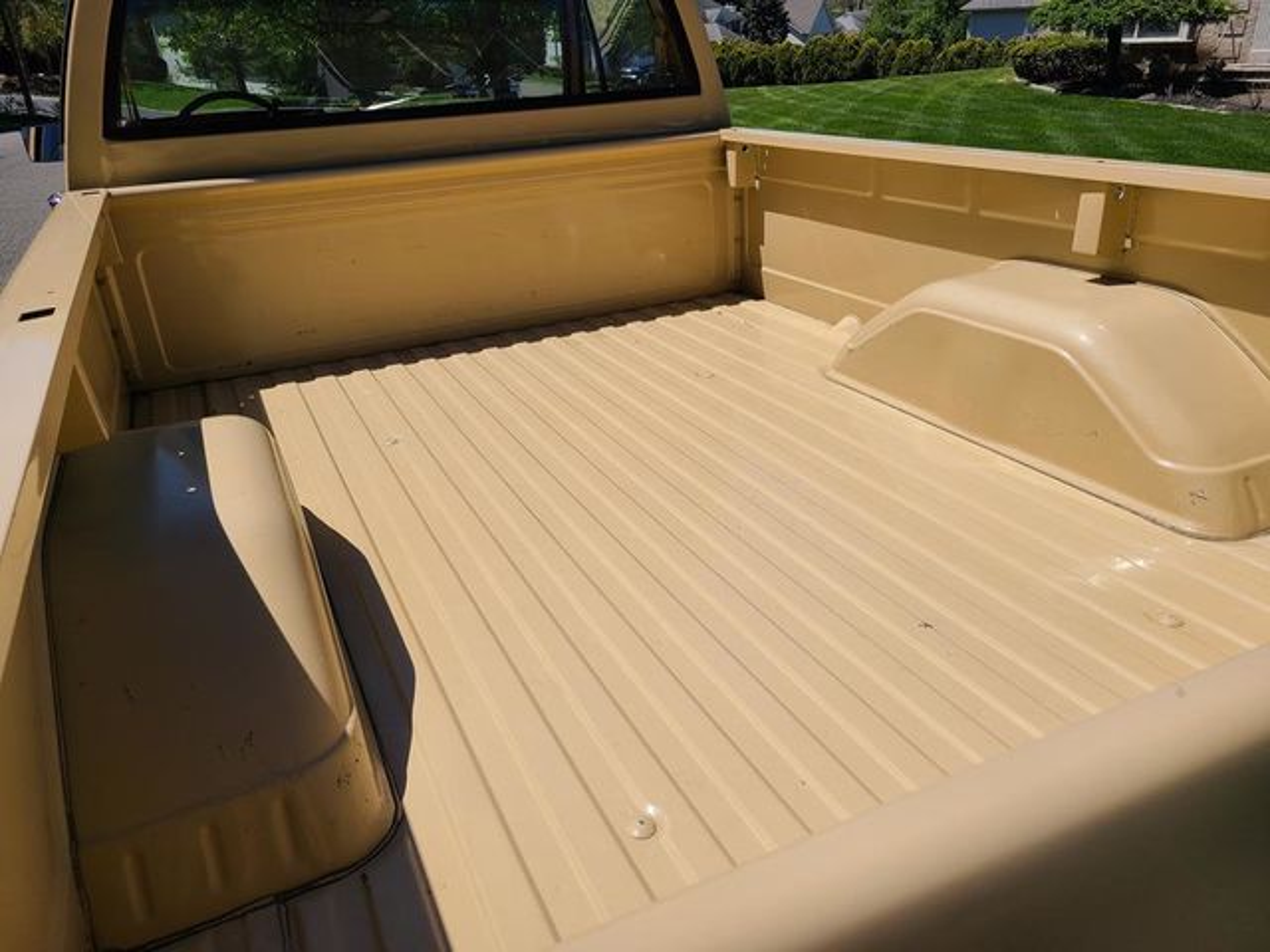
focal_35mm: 26
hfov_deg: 67.3
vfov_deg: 53.1
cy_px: 476
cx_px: 635
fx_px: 954
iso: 40
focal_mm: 5.4
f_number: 1.8
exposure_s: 1/5625
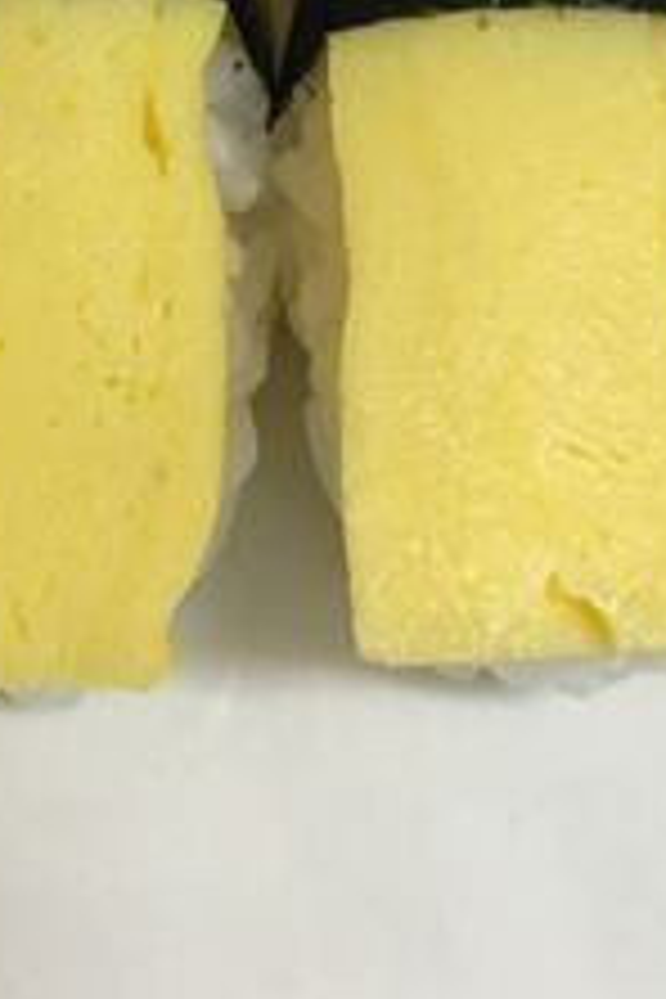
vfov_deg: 32.7
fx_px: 1609
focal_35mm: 58
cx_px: 292
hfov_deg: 23.4
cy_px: 90
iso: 100
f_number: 2.2
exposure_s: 1/17
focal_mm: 4.15
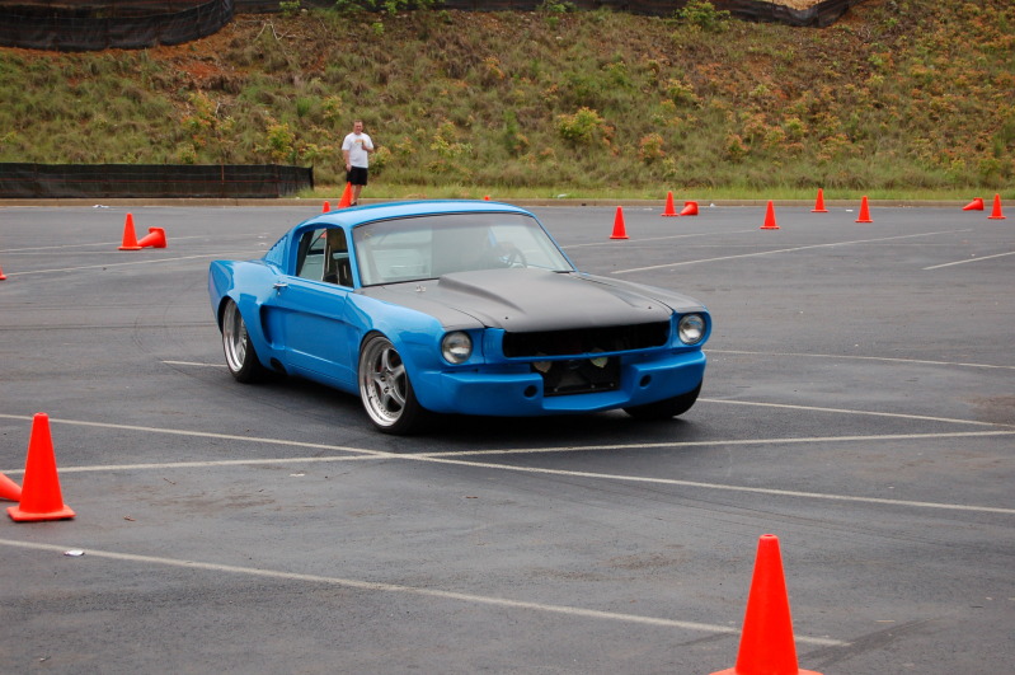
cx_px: 508
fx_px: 2324
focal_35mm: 82
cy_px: 338
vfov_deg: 16.5
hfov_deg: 24.6
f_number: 5.6
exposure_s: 1/500
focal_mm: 55
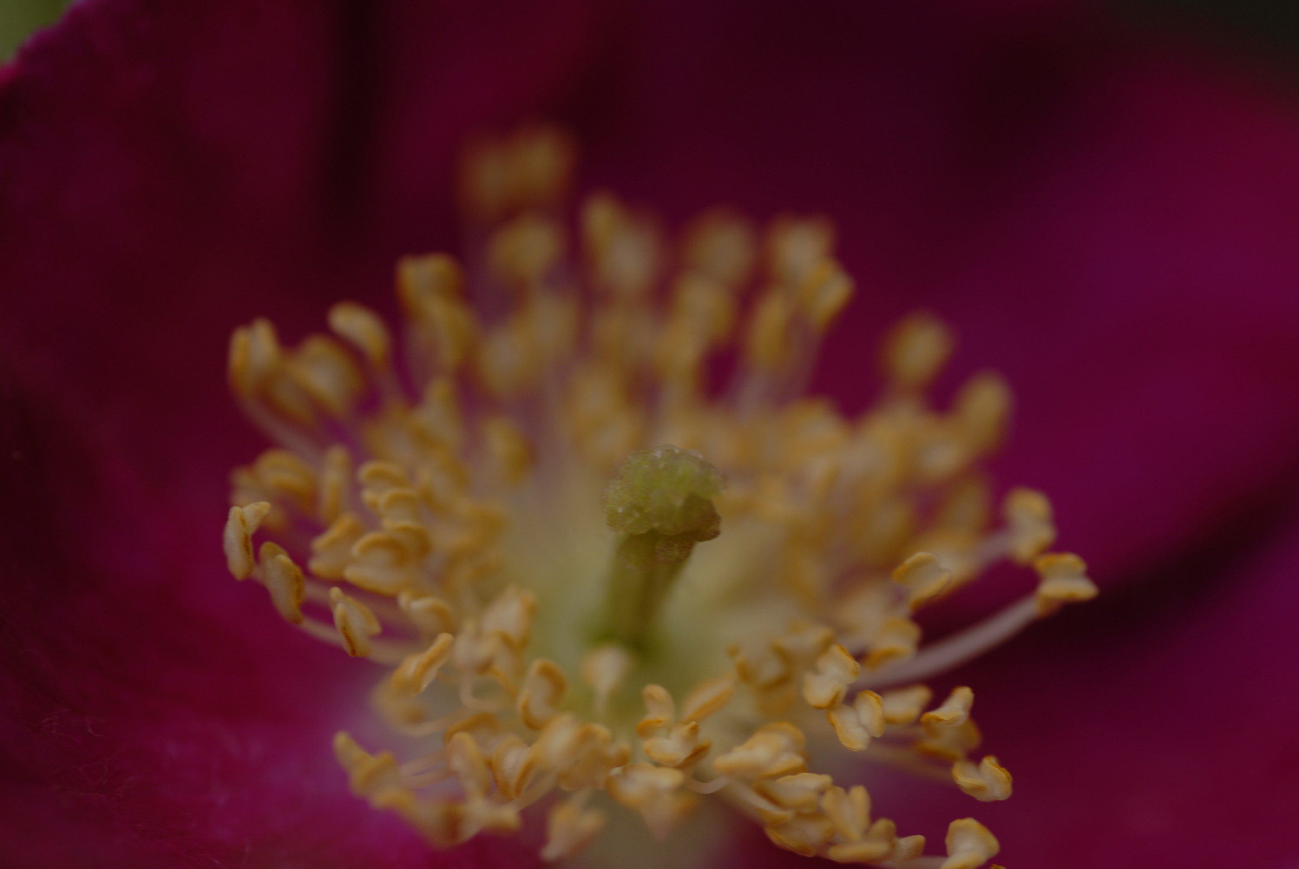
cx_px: 650
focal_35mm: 135
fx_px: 4876
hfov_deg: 15.2
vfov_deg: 10.2
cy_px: 434
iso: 100
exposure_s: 1/125
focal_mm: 90
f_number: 10
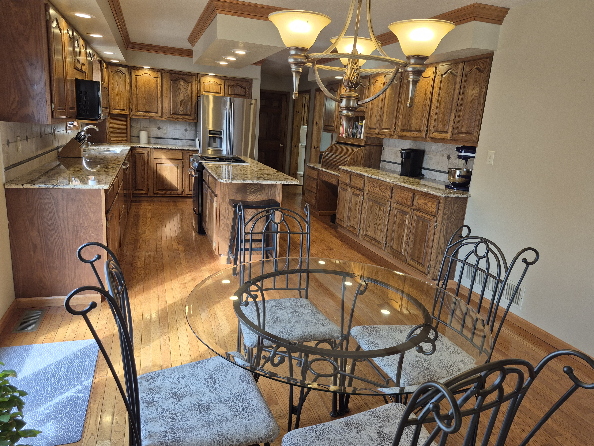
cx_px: 297
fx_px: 395
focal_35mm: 23
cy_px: 223
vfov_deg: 58.9
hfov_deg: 73.9
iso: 80
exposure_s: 1/120
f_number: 1.8
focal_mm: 5.4
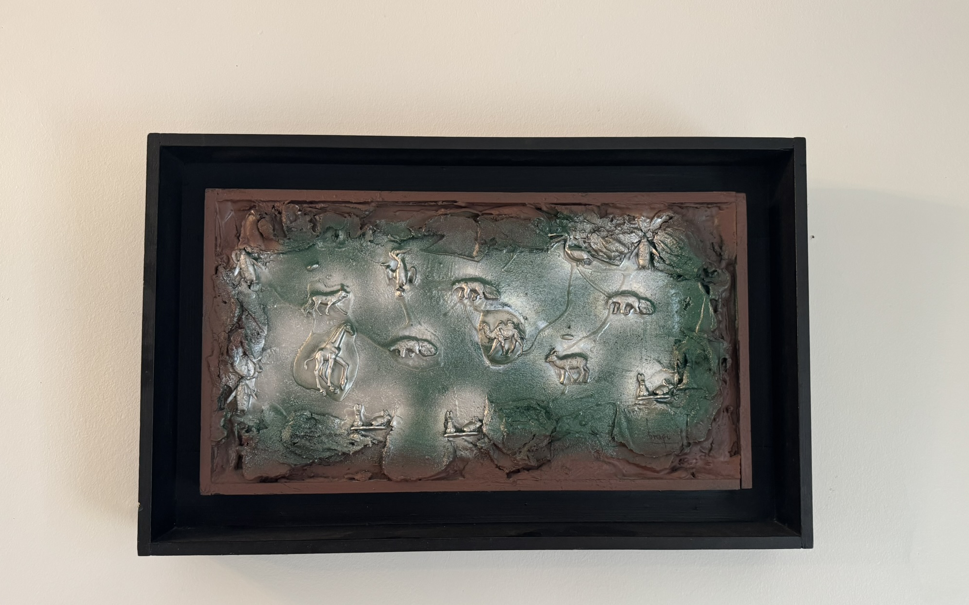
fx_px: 687
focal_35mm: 26
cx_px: 489
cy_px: 332
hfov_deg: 70.4
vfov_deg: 47.5
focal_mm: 6.76
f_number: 1.78
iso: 250
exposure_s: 1/50
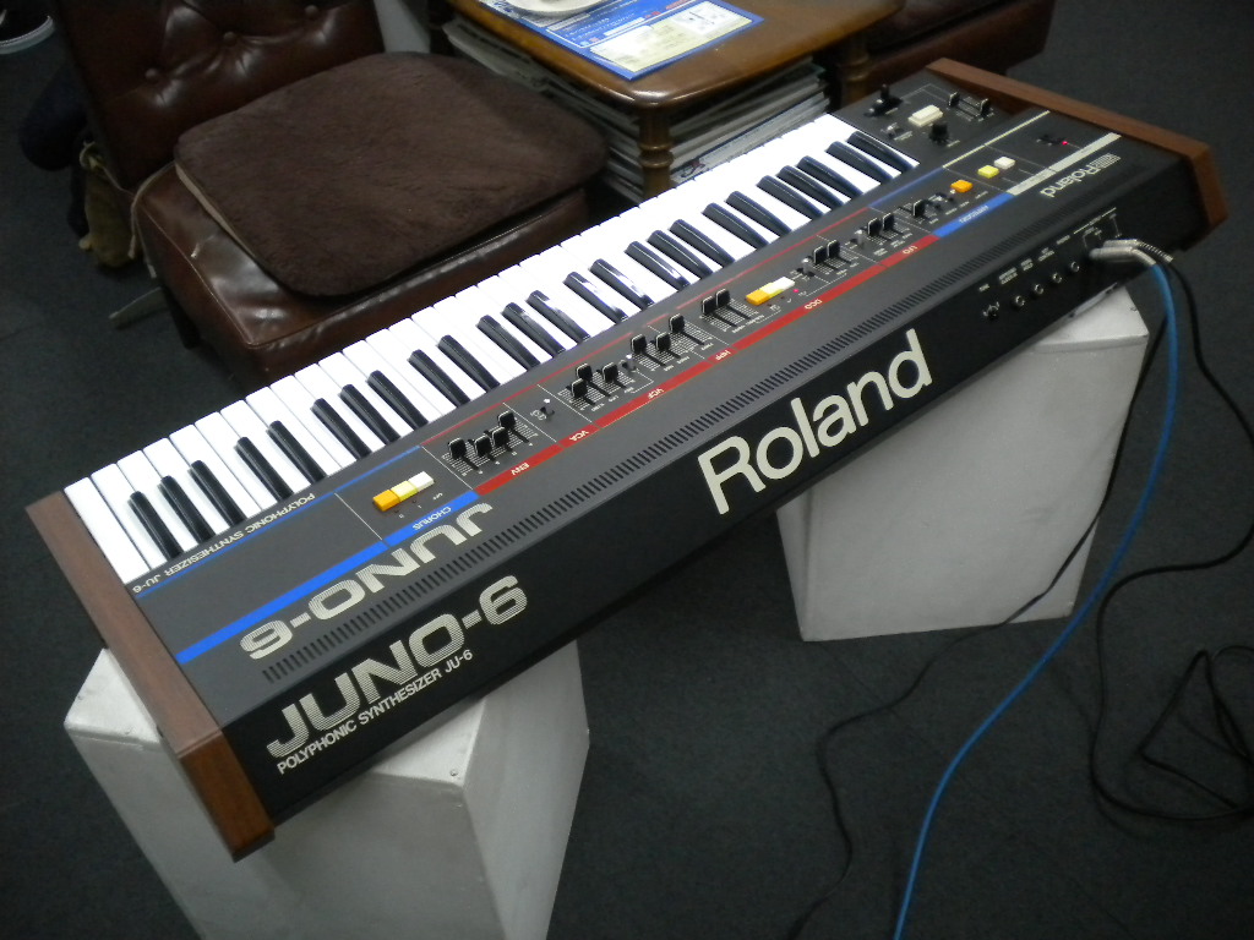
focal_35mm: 35
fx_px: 1268
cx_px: 627
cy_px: 470
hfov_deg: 52.6
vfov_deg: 40.7
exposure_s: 1/41.8
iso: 400
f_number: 3.1
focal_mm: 6.3
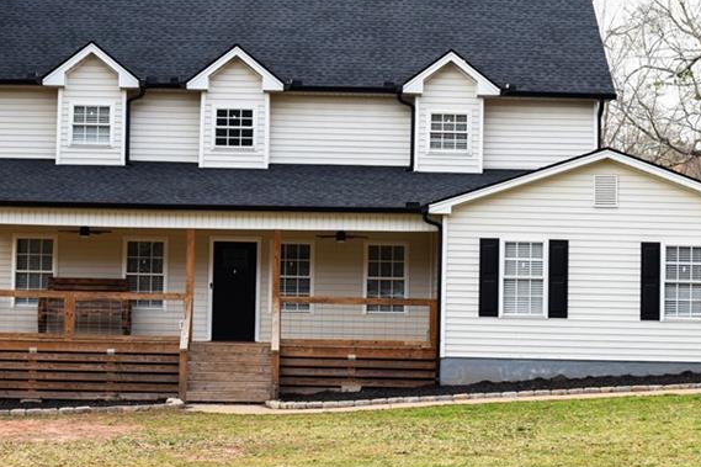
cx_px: 354
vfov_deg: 15.1
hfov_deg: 22.6
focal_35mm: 90
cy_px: 151
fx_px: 1752
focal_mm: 50
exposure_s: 1/200
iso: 800
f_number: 5.6
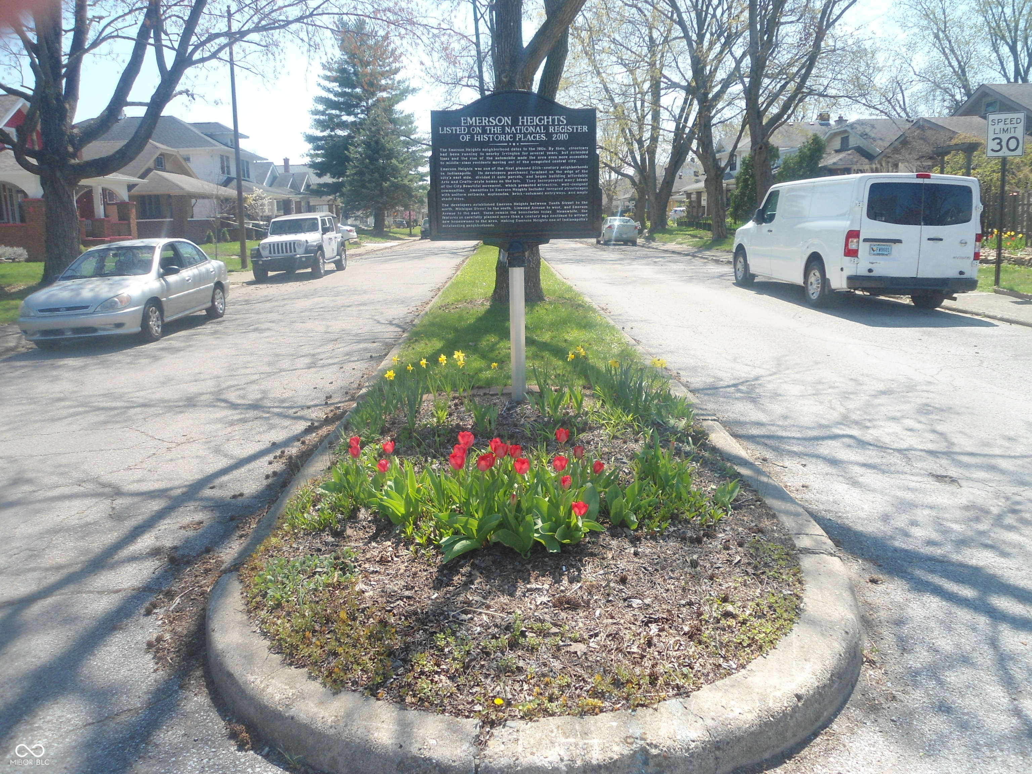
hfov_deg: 67.3
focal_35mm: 26
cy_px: 387
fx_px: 775
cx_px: 516
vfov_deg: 53.1
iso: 80
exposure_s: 1/500
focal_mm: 4.7
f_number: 2.8
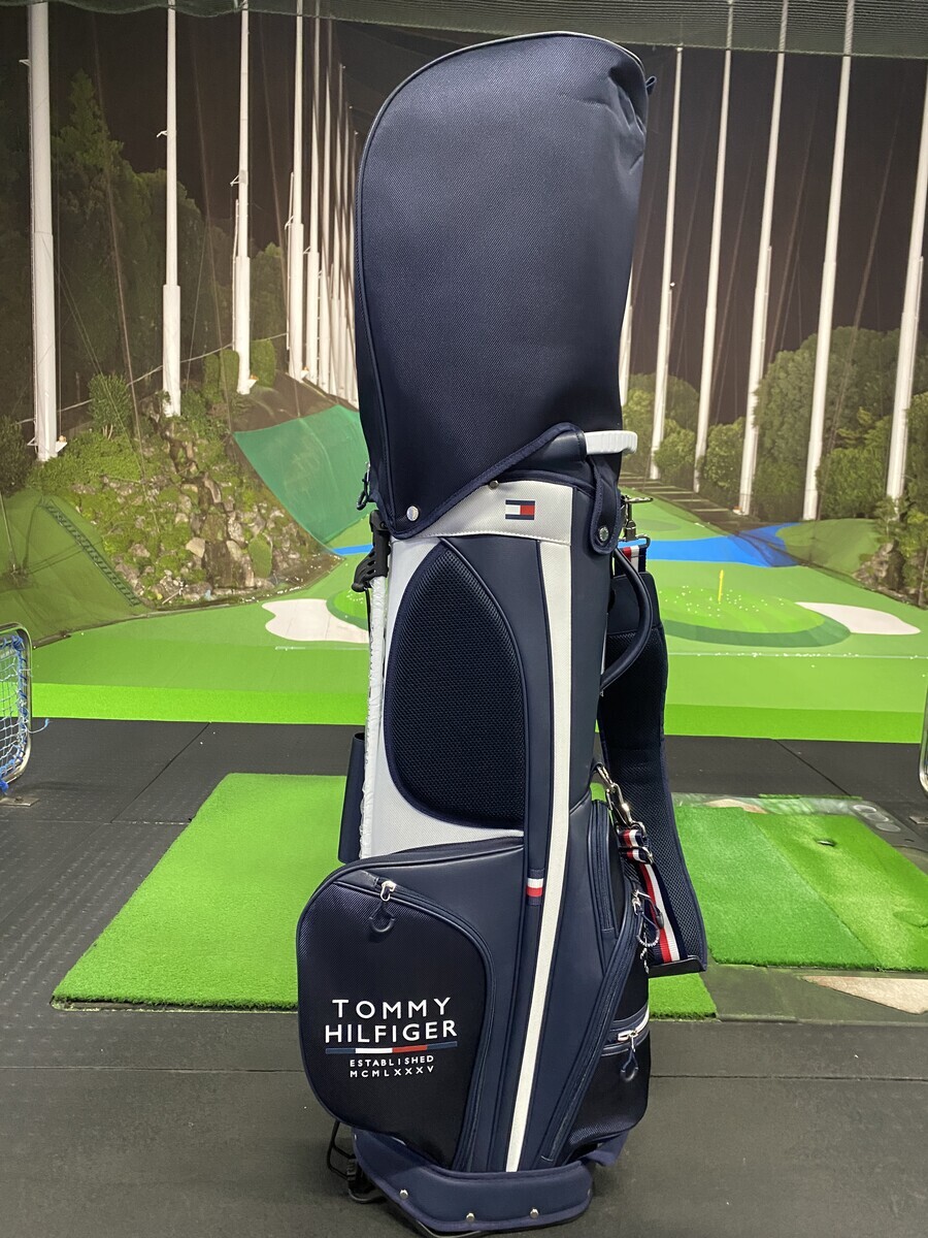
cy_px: 619
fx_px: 929
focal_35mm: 26
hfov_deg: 53.1
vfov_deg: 67.3
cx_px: 464
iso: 800
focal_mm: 4.25
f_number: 1.8
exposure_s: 1/25
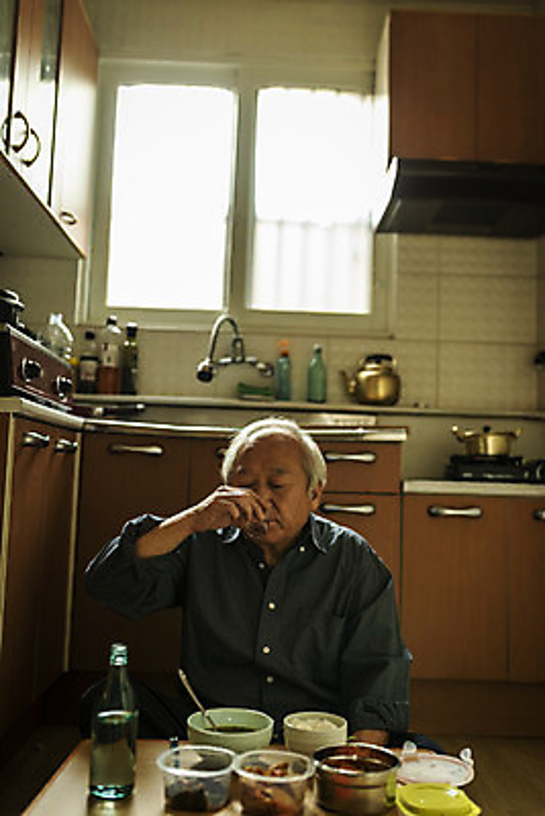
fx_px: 794
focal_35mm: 35
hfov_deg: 37.9
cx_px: 272
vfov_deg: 54.4
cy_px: 408
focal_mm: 35
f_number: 1.8
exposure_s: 1/125
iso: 640
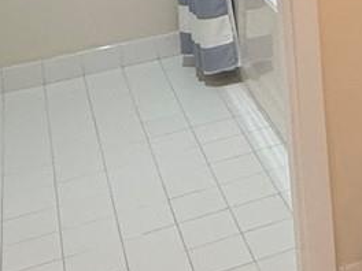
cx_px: 458
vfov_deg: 15.2
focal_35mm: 85
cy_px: -207
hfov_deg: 21.1
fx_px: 889
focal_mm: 2.22
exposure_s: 1/120
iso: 250
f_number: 2.2
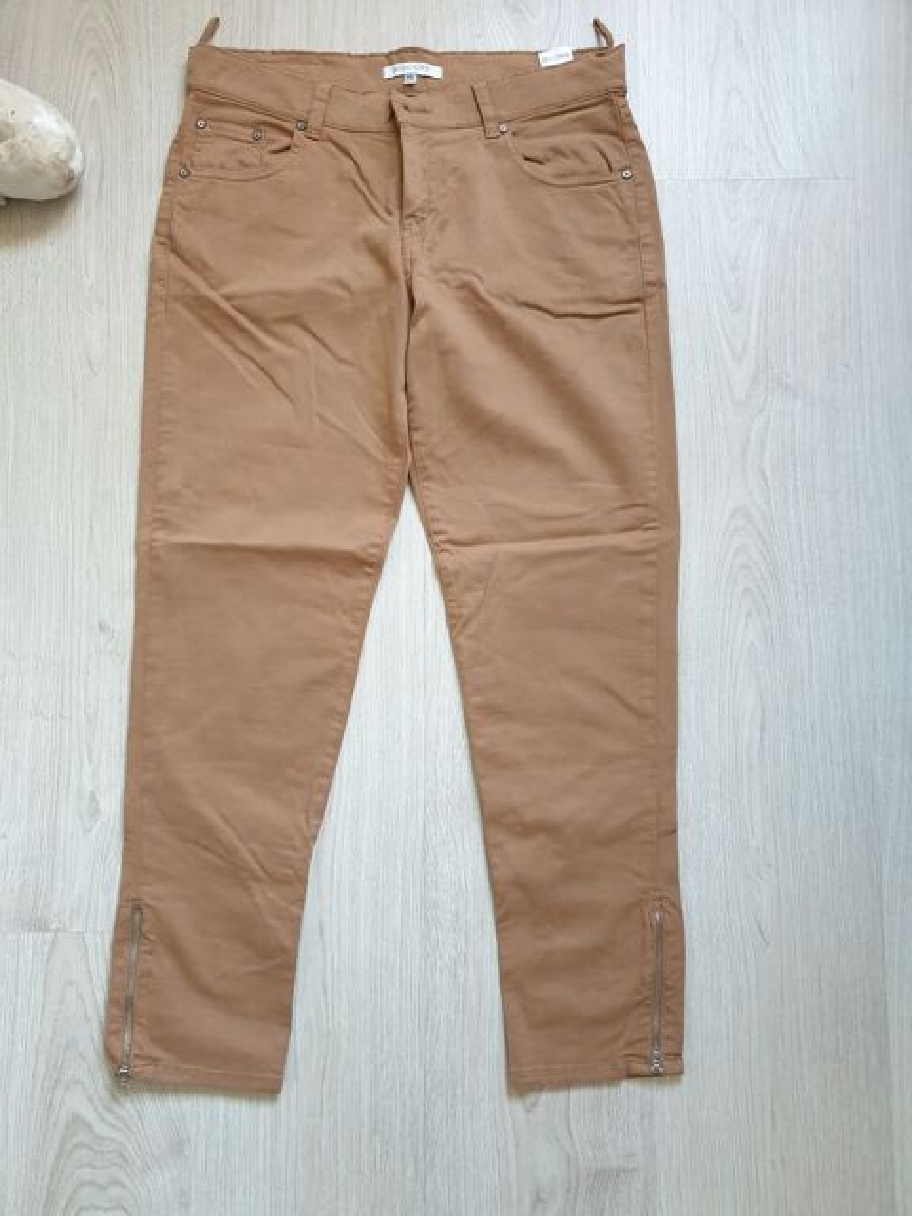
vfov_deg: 67.3
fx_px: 913
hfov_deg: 53.1
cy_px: 608
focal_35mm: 26
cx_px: 456
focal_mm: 4.3
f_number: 1.5
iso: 250
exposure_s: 1/45
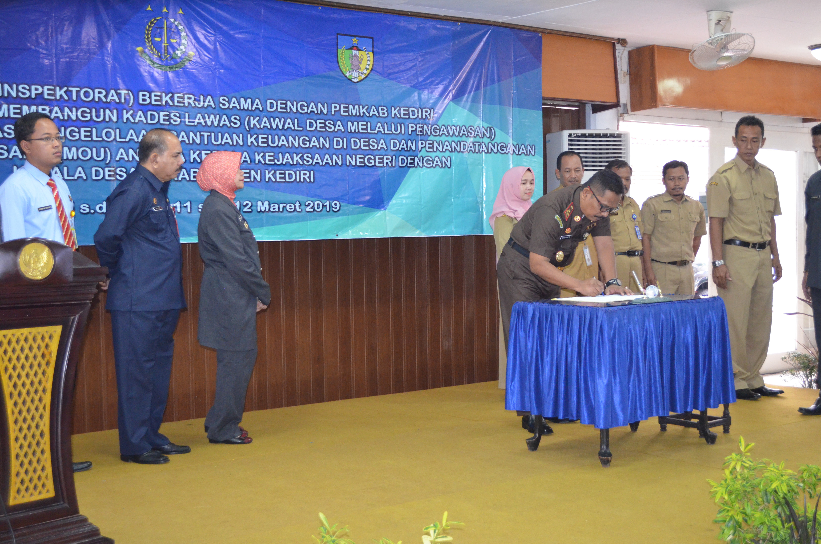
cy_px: 272
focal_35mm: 48
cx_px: 410
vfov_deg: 28.0
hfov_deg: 41.2
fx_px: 1092
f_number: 4.8
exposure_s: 1/60
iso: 2800
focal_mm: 32
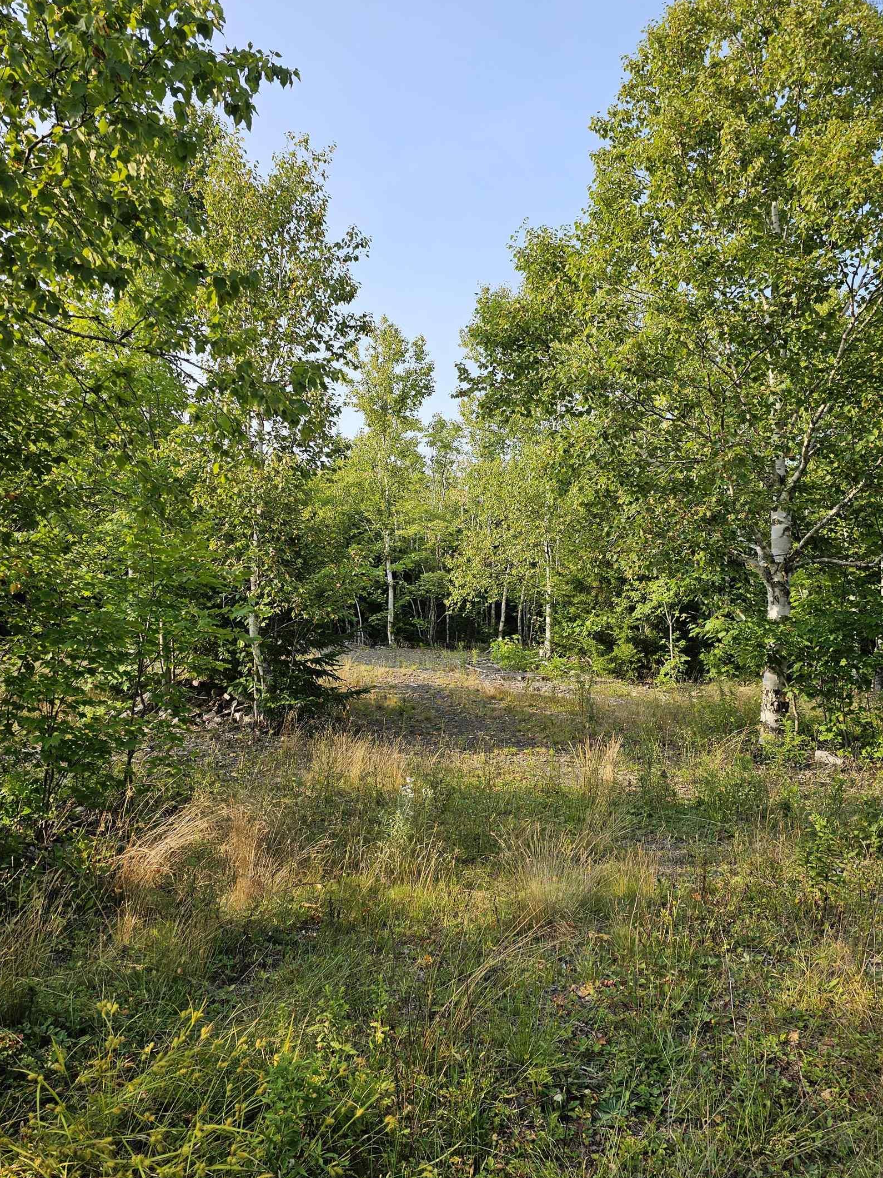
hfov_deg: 54.9
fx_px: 850
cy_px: 590
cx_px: 449
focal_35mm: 25
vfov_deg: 69.4
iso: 10
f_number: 1.7
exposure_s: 1/310
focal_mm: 6.3
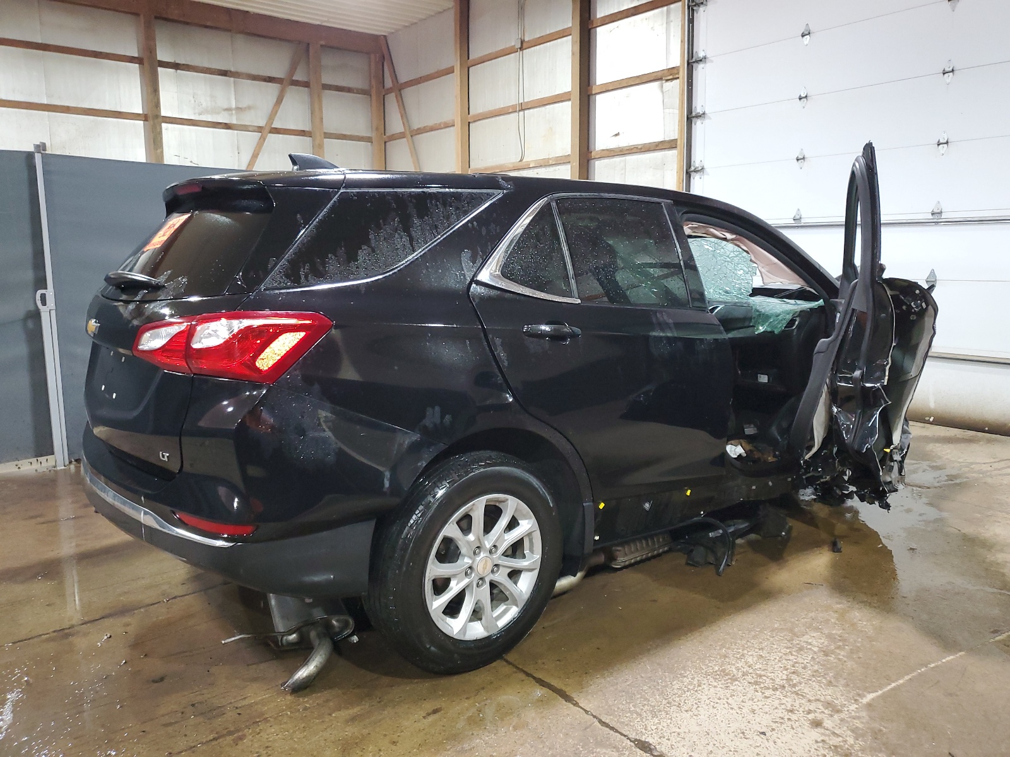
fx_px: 759
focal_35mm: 26
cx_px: 505
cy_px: 378
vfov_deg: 53.1
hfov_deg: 67.3
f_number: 1.5
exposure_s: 1/60.2
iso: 201
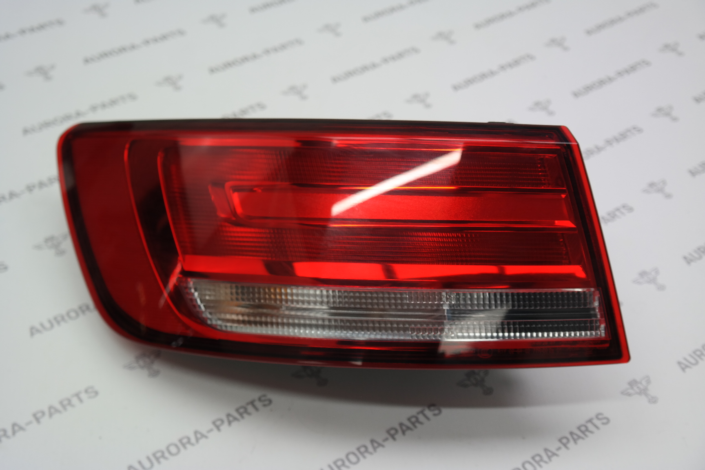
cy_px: 235
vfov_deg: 25.5
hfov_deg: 37.5
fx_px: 1038
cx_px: 352
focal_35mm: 53
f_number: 4.5
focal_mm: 35
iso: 200
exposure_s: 1/60
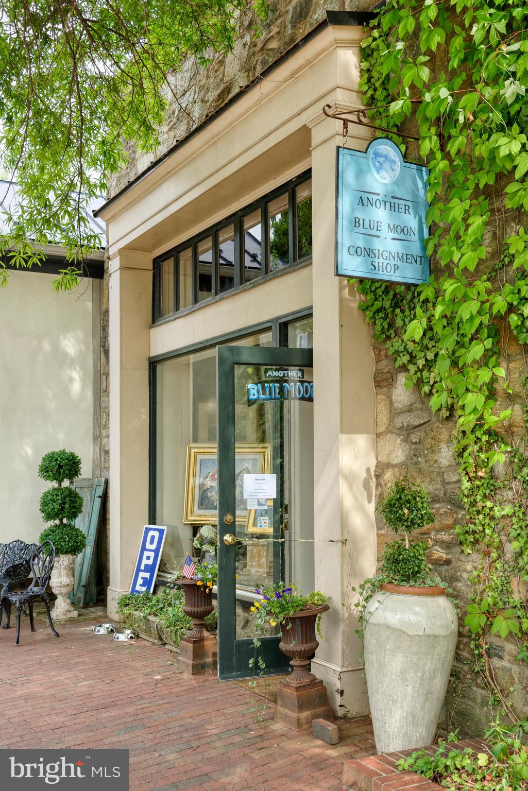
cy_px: 396
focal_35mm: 38
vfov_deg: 50.7
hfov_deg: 35.1
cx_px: 264
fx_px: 835
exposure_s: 1/200
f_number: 5.6
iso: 320
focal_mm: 38
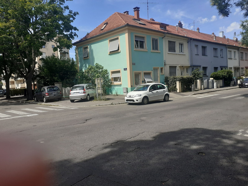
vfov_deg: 51.4
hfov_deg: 65.3
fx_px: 193
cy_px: 93
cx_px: 124
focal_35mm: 27
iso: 40
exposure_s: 1/955
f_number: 1.9
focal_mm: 3.6
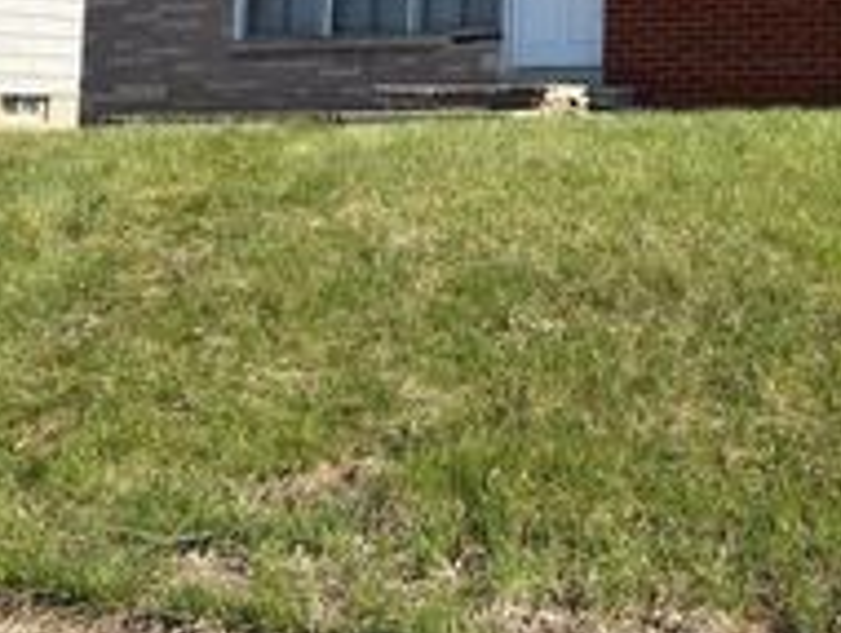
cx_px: 930
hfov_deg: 27.9
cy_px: -51
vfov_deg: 22.1
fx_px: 1533
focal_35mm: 63
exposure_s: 1/2611
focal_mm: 6.76
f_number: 1.78
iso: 80
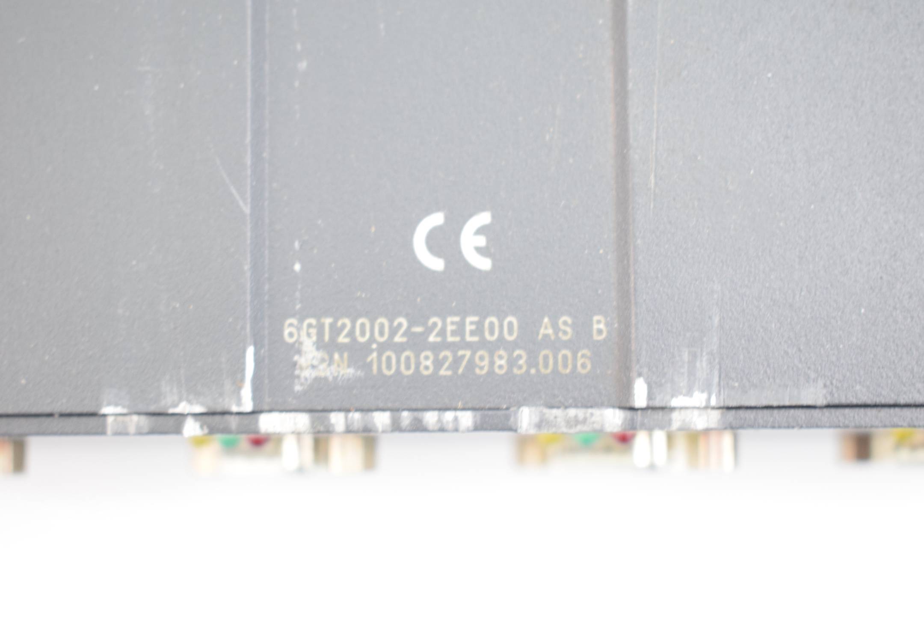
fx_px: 1618
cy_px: 309
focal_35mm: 63
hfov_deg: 31.9
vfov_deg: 21.6
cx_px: 462
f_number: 5
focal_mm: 42
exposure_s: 1/60
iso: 1400
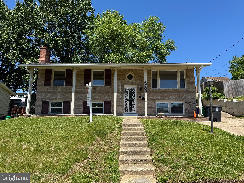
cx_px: 122
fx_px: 169
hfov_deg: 71.6
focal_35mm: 24
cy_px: 92
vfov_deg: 56.8
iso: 80
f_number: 1.78
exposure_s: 1/2833
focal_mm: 6.76
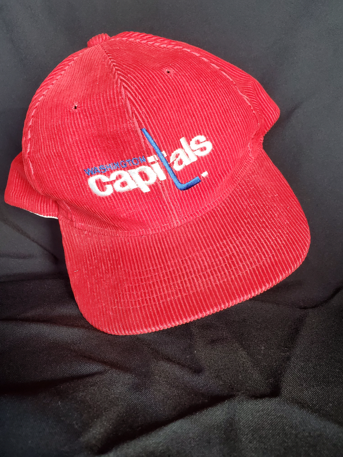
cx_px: 172
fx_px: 344
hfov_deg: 53.1
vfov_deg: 67.3
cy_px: 228
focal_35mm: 26
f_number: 2.4
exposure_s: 1/100
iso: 200
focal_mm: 4.3
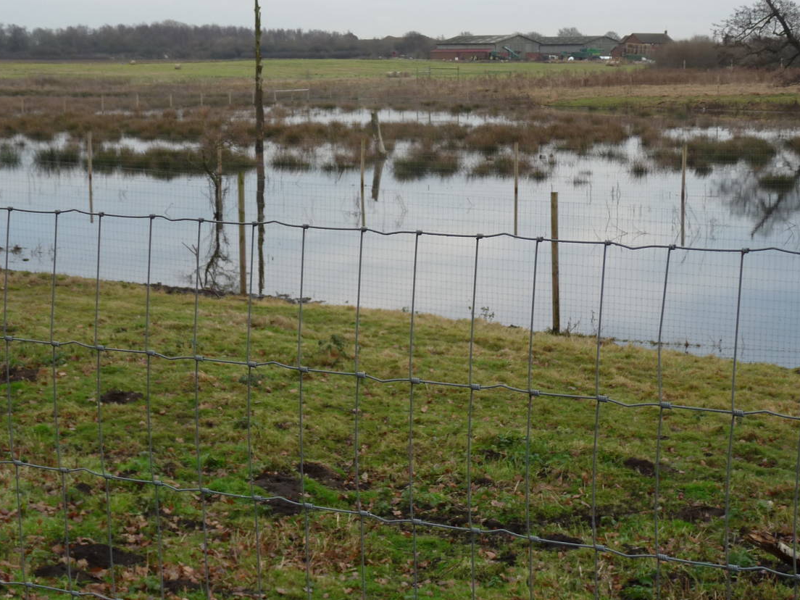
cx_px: 419
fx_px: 1641
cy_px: 295
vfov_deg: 20.7
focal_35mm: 71
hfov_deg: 27.4
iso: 100
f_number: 3.2
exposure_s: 1/80
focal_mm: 8.7
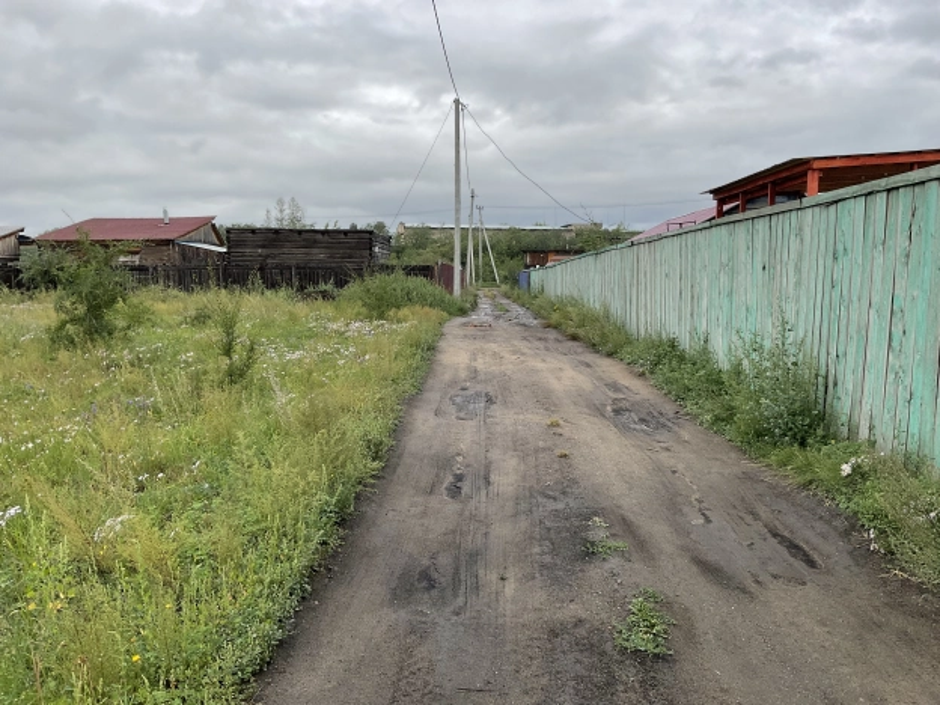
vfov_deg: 48.2
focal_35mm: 29
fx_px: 787
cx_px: 470
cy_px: 352
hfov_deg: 61.7
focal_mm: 3
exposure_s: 1/1675
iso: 16
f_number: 1.8
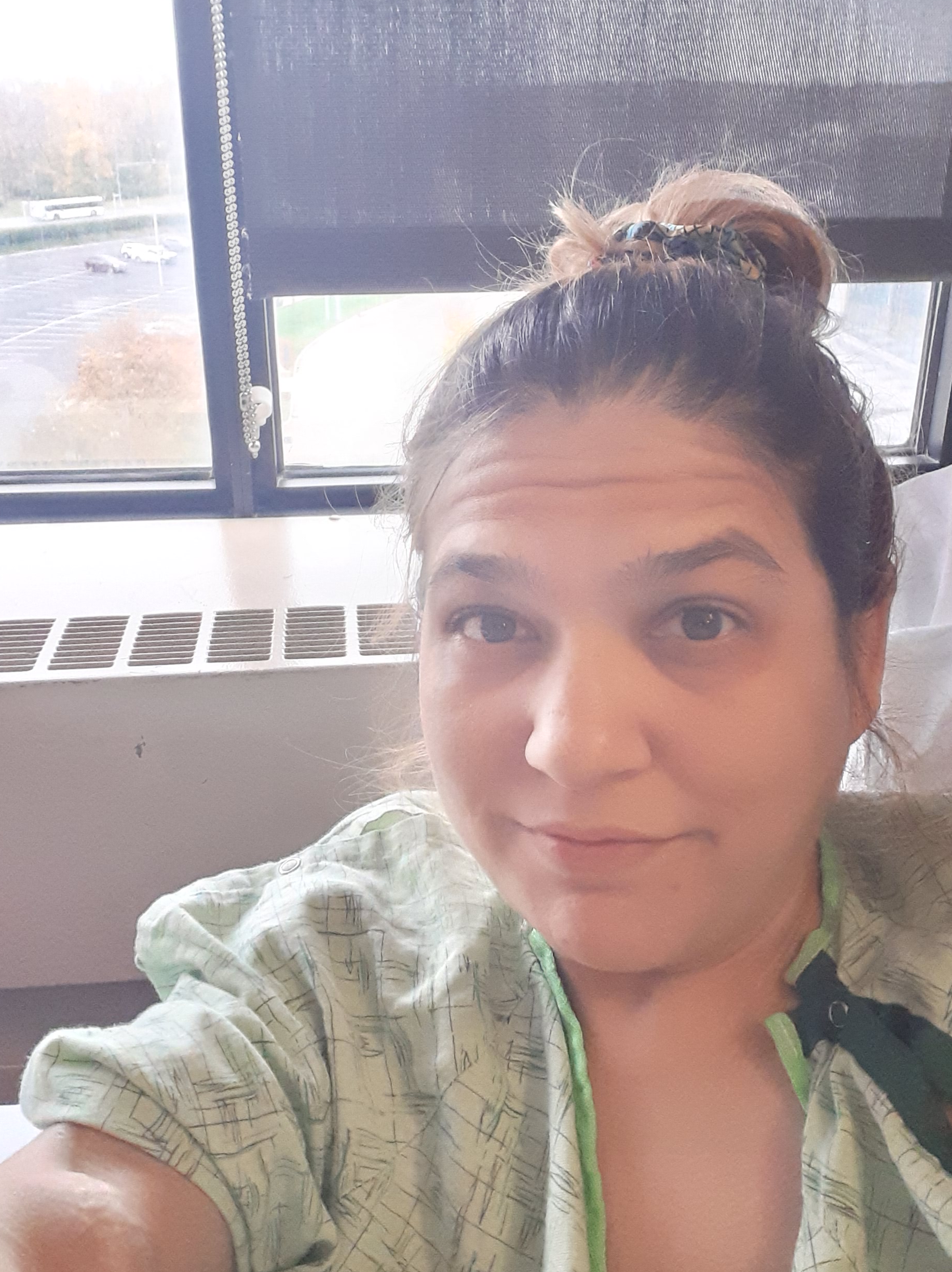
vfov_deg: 55.4
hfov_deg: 42.9
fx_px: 1212
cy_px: 628
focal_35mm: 33
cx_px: 452
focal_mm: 2.61
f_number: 2
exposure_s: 1/20
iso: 500
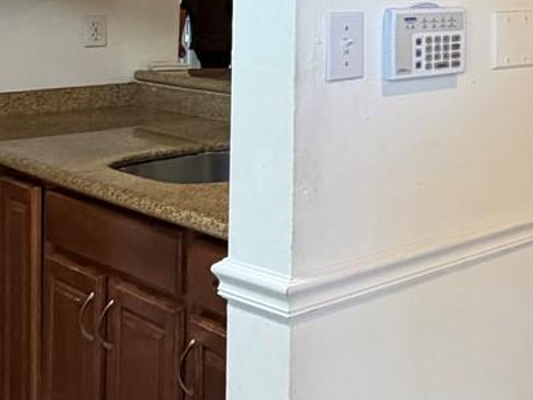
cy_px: -23
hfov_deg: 28.1
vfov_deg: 24.6
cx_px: 702
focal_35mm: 56
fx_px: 862
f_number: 2.2
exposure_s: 1/60
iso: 200
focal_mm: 2.22
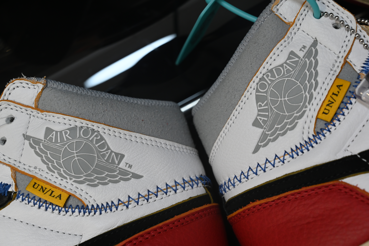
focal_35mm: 70
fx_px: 717
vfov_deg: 19.4
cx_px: 184
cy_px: 123
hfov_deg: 28.9
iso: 1600
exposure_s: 1/60
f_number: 7.1
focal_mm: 70
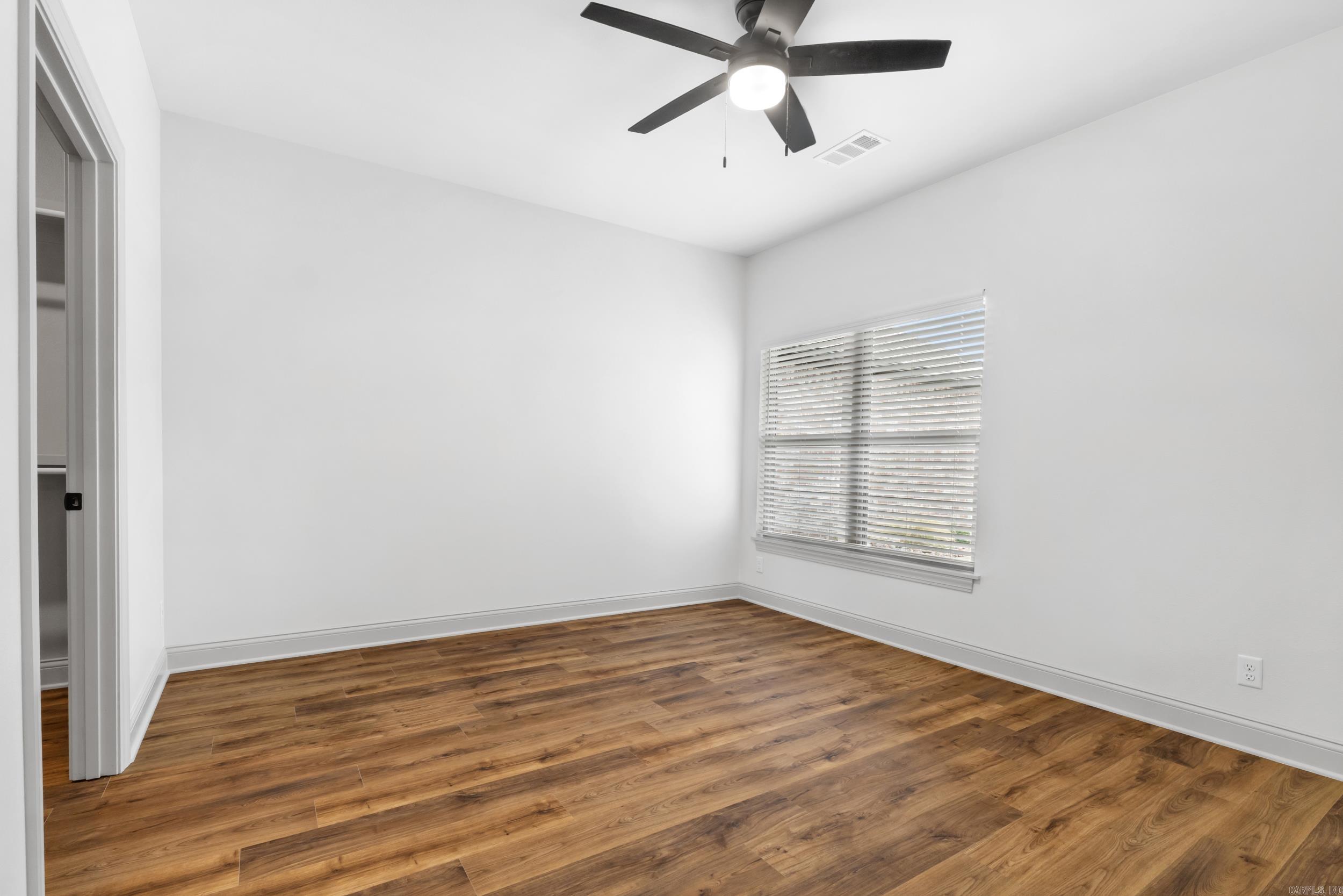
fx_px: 616
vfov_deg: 72.1
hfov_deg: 95.0
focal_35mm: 16
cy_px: 448
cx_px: 672
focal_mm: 11
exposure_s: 1.6
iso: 200
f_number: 9
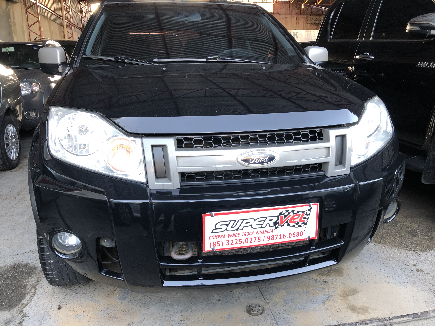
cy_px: 163
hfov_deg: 63.4
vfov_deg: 49.7
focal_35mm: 28
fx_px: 352
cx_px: 218
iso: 40
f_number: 1.8
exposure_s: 1/20
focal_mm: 3.99
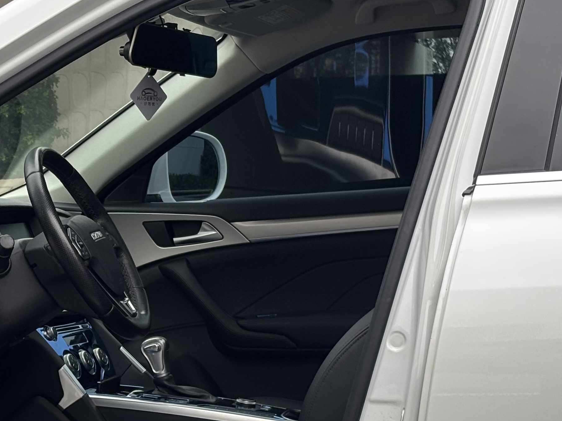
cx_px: 94
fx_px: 1900
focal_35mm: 117
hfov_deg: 16.7
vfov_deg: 12.6
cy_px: 372
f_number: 1.6
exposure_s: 1/172
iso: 32
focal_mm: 5.96
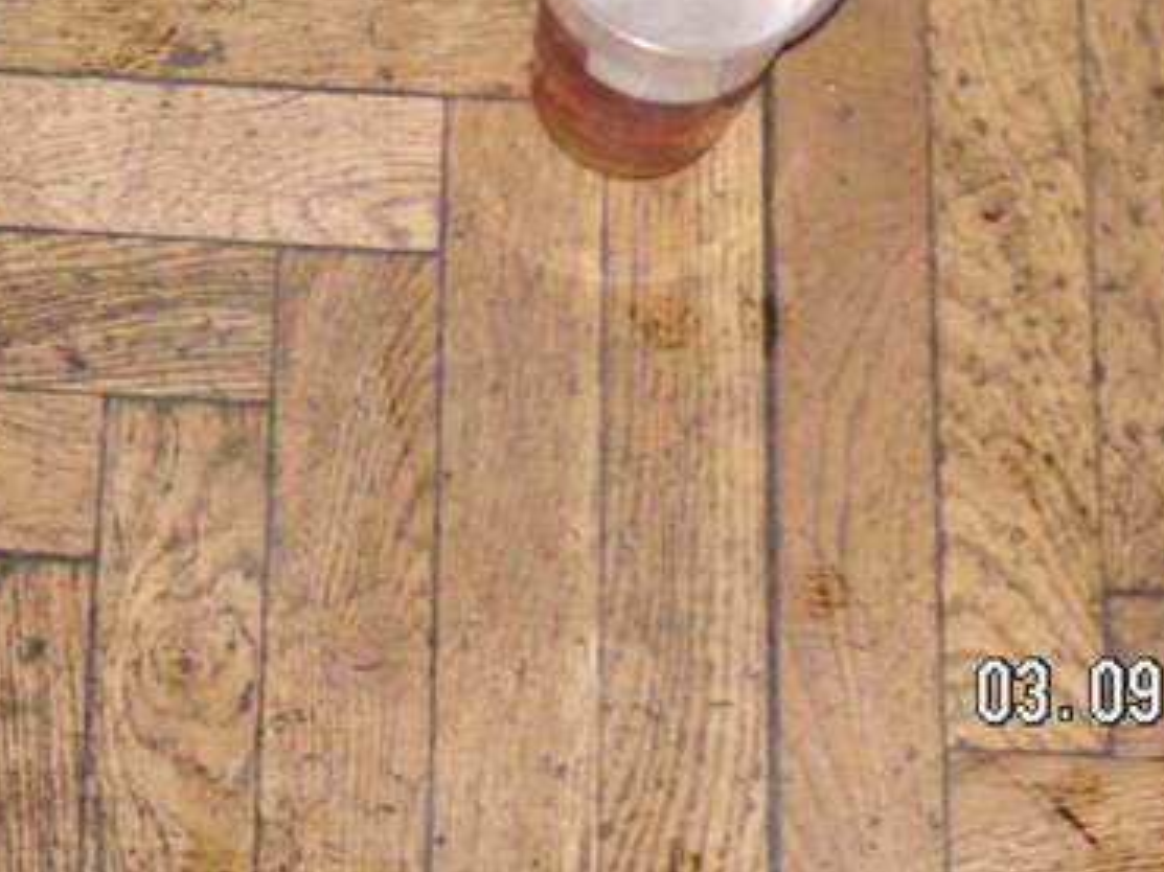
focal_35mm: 125
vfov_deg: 11.7
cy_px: -66
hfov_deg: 15.7
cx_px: 307
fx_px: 4202
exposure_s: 1/60
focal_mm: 9.6
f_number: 3.7
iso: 160
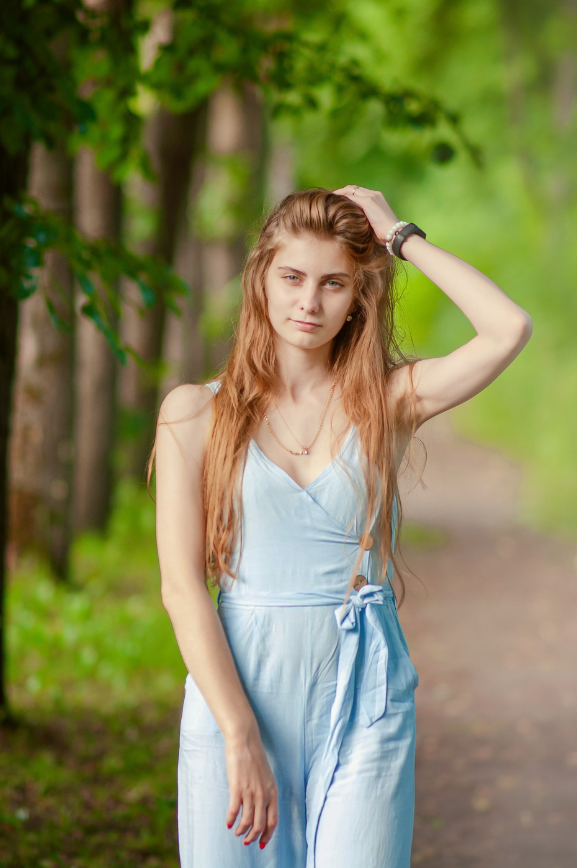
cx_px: 288
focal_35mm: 128
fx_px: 3073
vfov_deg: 16.1
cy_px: 434
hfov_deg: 10.7
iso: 125
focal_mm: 85
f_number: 1.8
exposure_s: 1/250
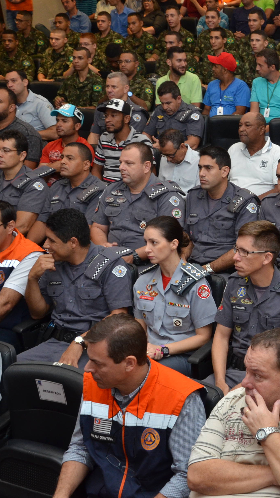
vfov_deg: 36.6
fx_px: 752
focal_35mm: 57
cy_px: 249
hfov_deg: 19.4
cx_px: 365
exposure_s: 1/60
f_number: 7.1
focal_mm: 24
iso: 800
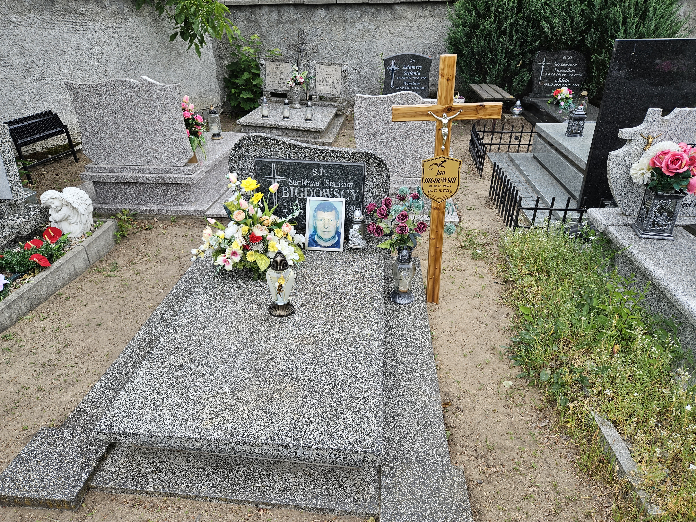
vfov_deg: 58.9
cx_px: 348
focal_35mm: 23
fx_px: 462
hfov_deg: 73.9
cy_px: 261
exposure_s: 1/392
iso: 25
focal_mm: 5.4
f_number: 1.8
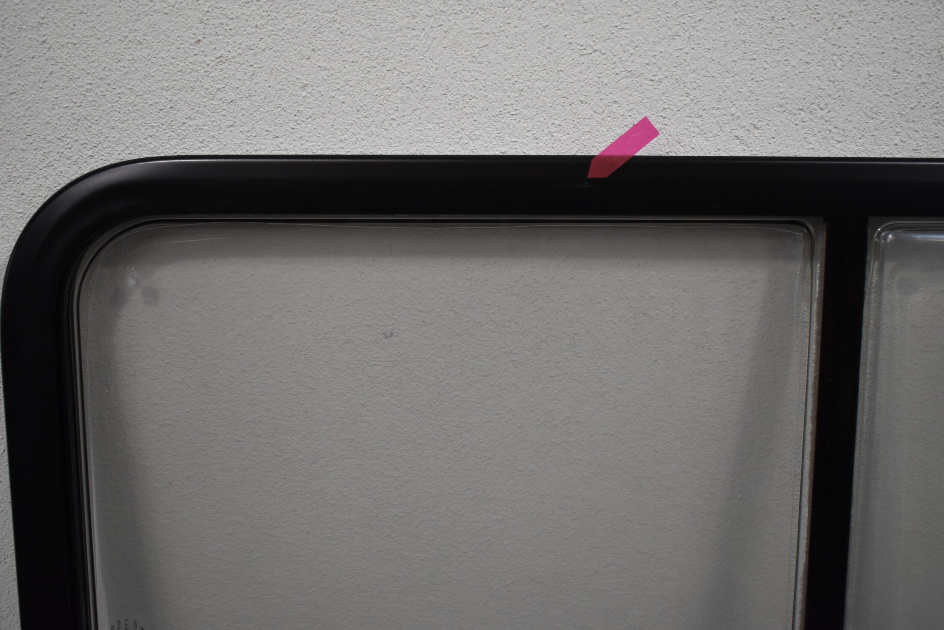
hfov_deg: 45.4
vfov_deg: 31.2
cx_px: 479
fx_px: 1128
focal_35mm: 43
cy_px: 308
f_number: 4.2
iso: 560
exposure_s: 1/250
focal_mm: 28
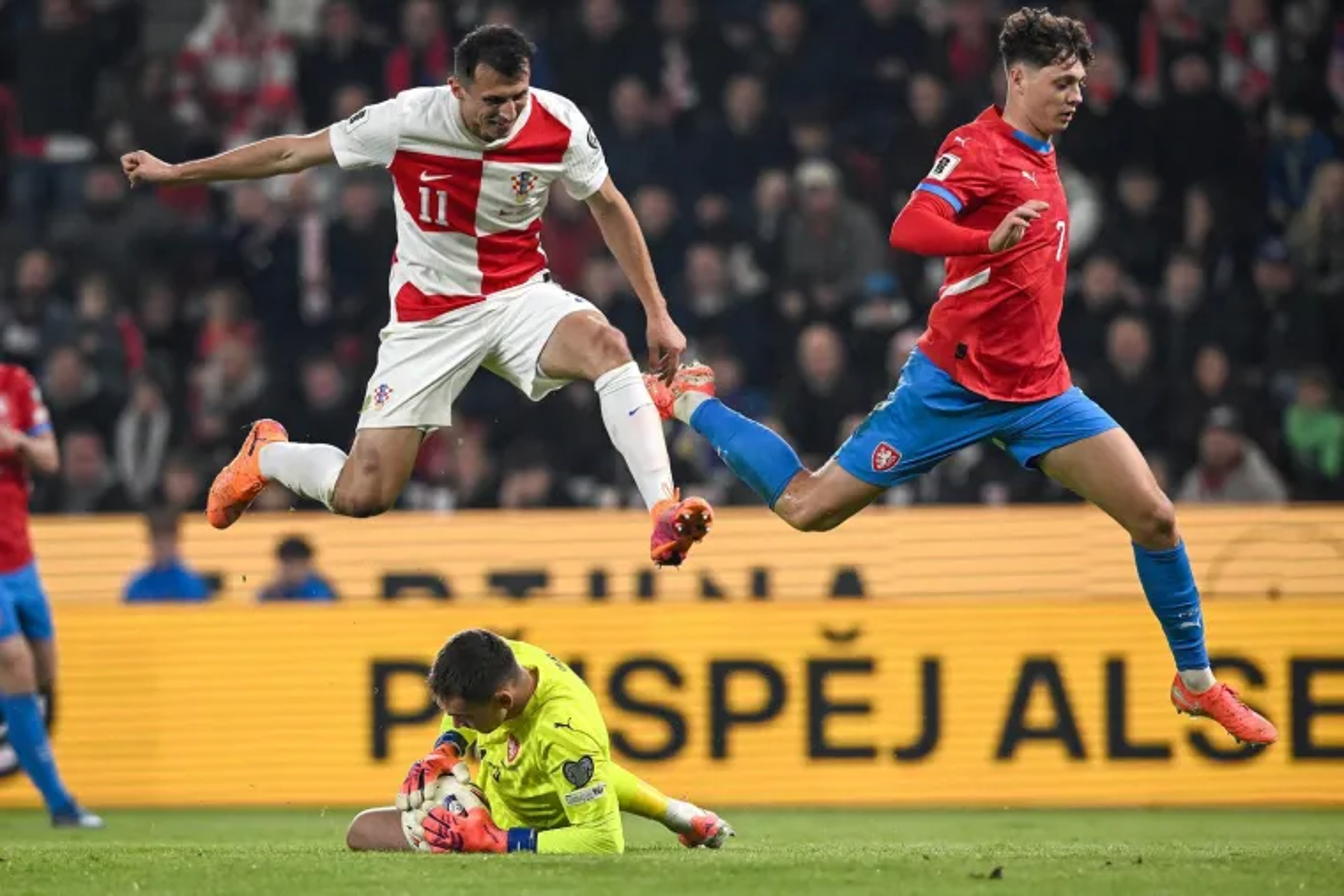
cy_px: 448
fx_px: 14935
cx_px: 672
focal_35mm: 400
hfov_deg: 5.2
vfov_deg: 3.4
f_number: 4
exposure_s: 1/3200
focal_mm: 400
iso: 4000
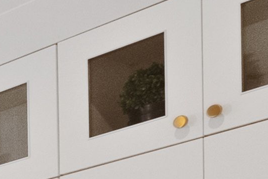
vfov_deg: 9.5
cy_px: 501
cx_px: -652
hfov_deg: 9.7
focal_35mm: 119
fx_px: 886
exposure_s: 1/25
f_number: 6.3
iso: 400
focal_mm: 8
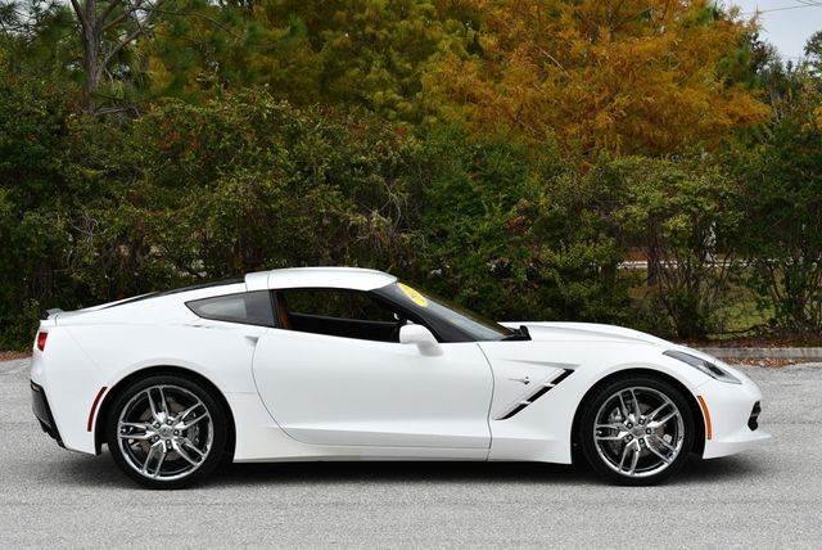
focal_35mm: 92
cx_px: 411
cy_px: 275
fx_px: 2103
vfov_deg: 14.9
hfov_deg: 22.1
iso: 140
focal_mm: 46
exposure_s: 1/250
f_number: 8
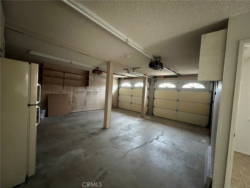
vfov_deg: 89.9
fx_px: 94
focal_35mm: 13
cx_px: 125
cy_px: 94
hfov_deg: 106.2
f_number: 1.8
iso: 1000
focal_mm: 1.57
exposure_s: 1/40
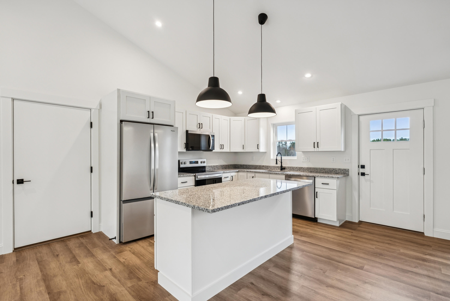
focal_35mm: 17
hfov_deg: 93.3
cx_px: 225
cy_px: 150
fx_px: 213
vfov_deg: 70.5
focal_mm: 17
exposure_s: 1/40
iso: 320
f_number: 4
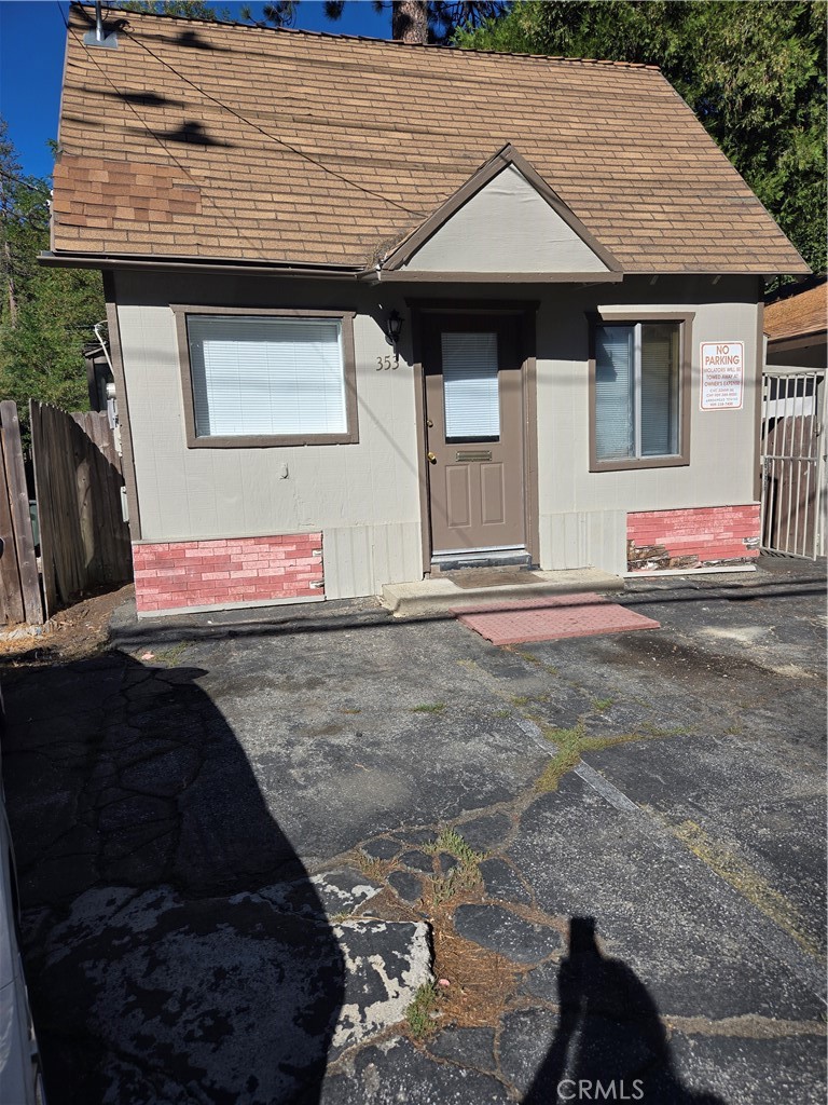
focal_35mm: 23
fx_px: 734
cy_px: 552
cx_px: 414
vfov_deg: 73.9
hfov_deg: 58.9
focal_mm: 5.4
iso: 32
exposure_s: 1/2921
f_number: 1.8
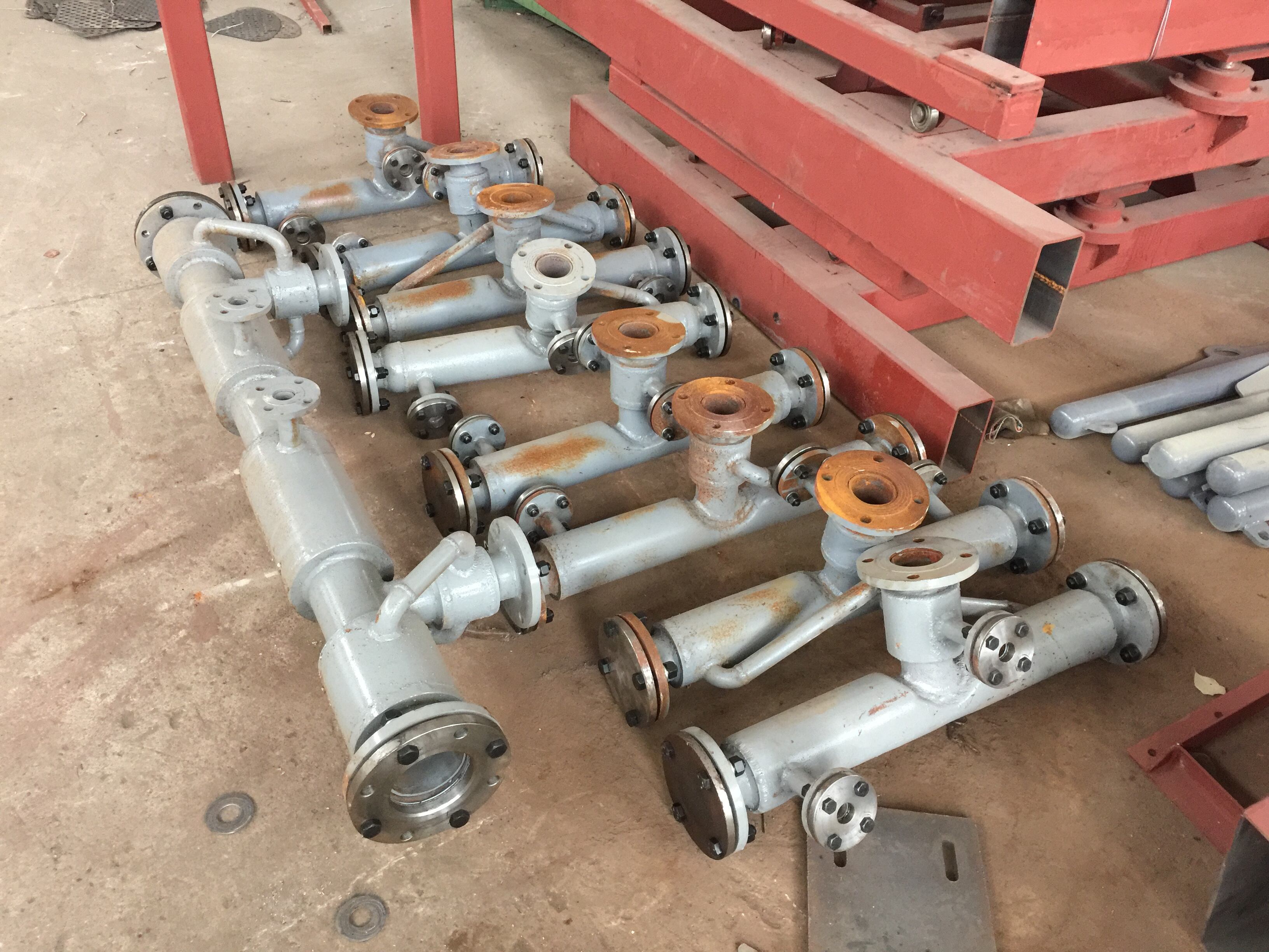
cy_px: 476
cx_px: 634
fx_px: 1063
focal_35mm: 29
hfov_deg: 61.7
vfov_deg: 48.2
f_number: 2.2
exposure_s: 1/17
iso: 125
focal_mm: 4.15
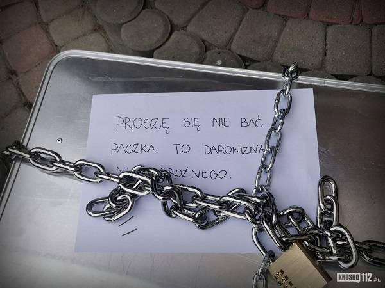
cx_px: 192
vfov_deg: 35.1
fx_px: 456
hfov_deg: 45.8
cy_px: 144
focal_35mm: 41
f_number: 1.6
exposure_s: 1/1742
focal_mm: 5.56
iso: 50
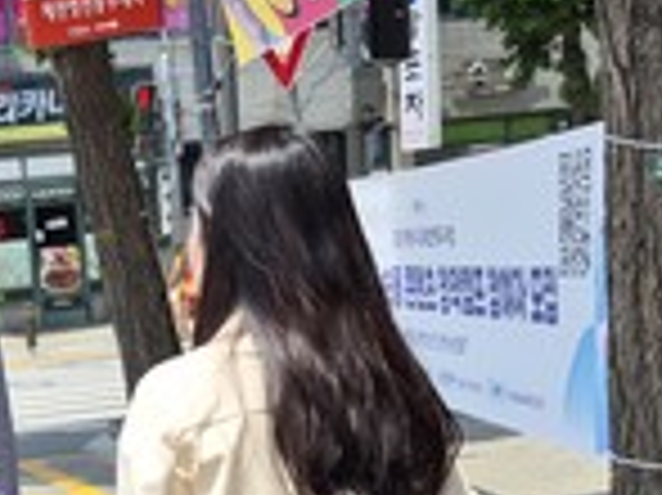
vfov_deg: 14.6
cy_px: 742
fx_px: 1796
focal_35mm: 94
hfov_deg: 20.4
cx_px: 50
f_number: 1.8
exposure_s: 1/1460
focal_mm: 5.4
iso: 25
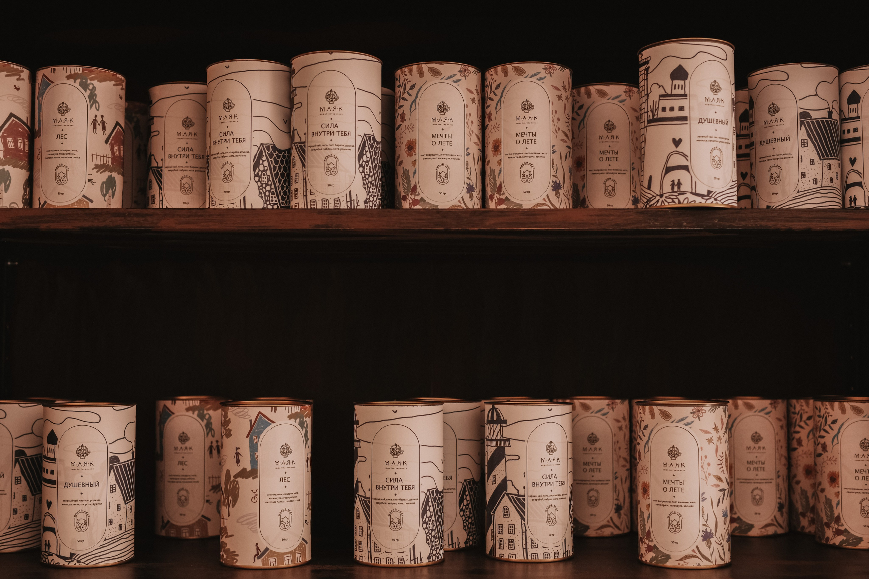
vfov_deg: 29.9
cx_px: 434
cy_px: 290
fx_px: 1086
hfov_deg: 43.6
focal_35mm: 45
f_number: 2.8
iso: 1000
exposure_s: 1/250
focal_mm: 30
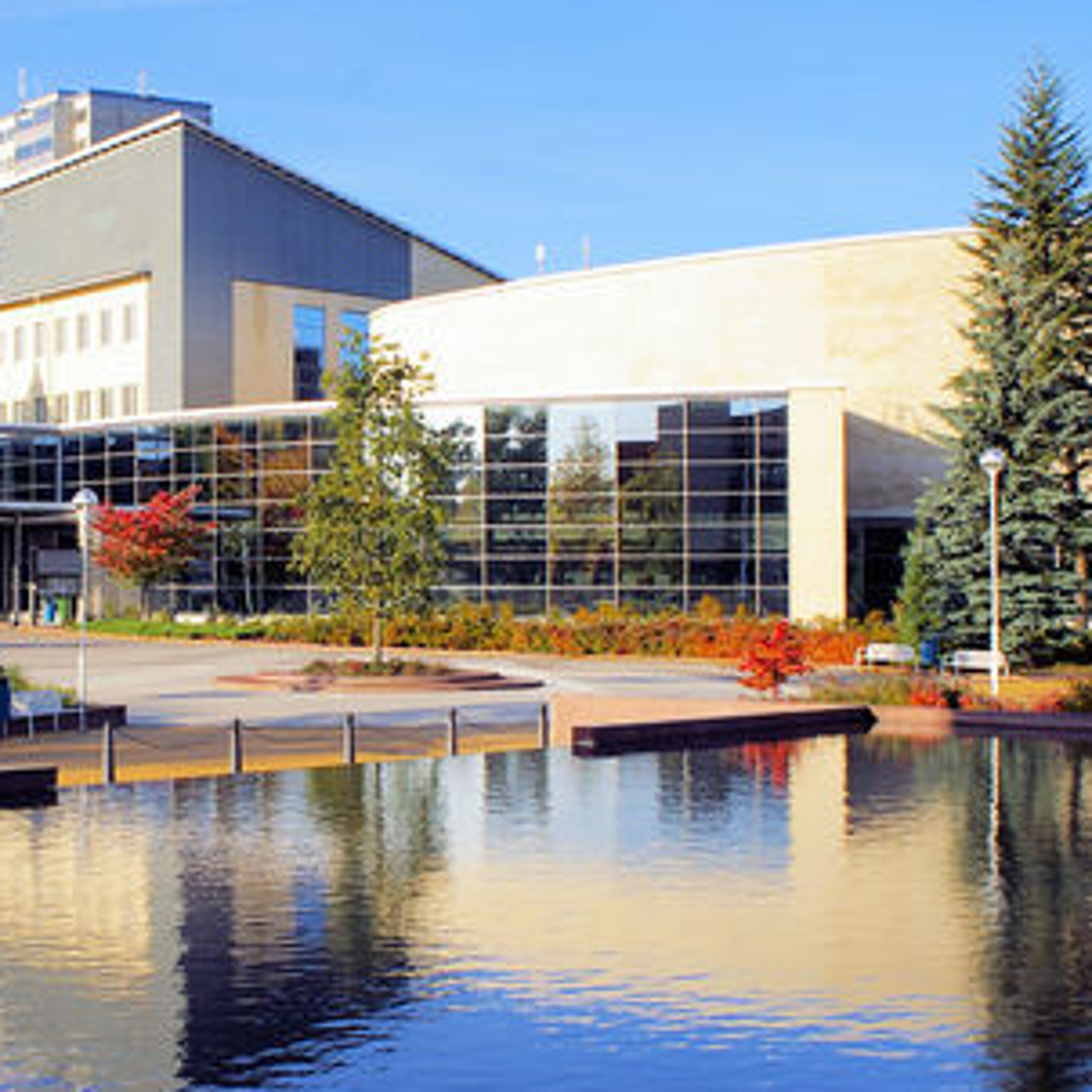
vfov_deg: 29.1
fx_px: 2106
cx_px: 253
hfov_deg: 28.6
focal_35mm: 59
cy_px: 524
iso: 200
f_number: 9.5
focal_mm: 28
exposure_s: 1/250
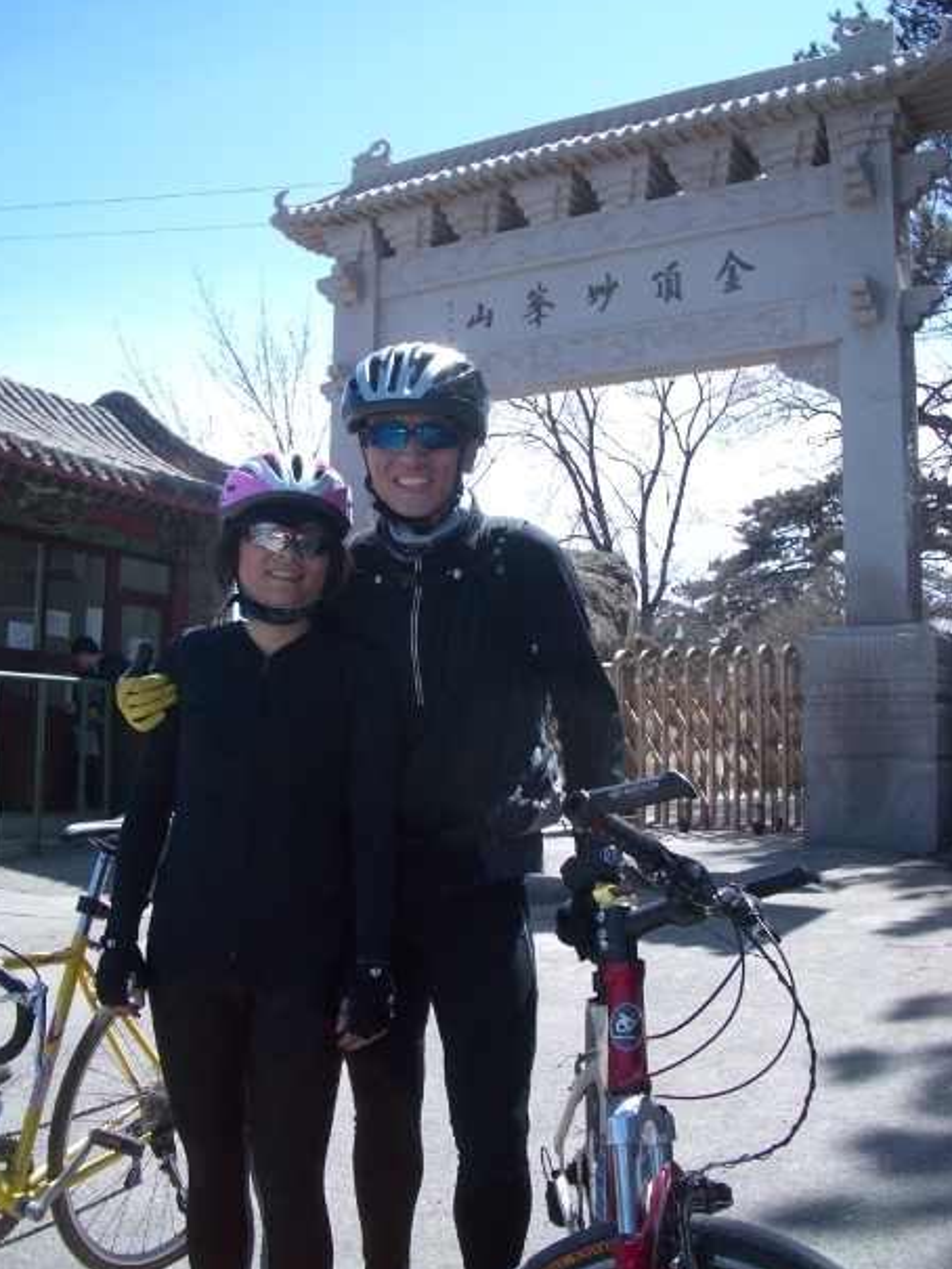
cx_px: 457
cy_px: 650
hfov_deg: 38.7
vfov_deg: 50.1
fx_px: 1356
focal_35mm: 37
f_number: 4.3
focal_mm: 5.8
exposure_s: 1/320
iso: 50
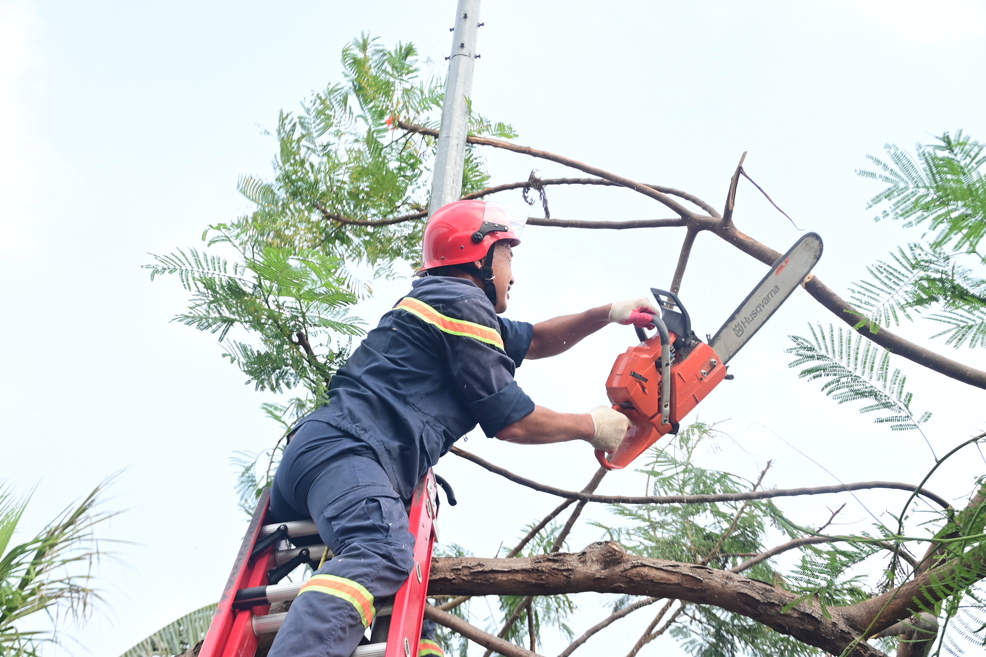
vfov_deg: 26.0
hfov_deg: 38.2
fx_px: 1424
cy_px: 328
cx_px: 493
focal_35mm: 52
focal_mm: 35
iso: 100
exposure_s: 1/200
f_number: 4.5
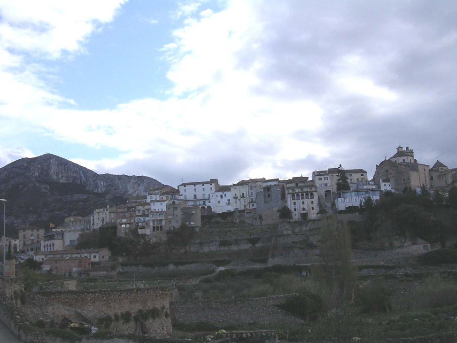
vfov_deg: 37.7
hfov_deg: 49.0
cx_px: 228
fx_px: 502
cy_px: 172
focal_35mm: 38
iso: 100
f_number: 5.6
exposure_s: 1/230
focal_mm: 5.8
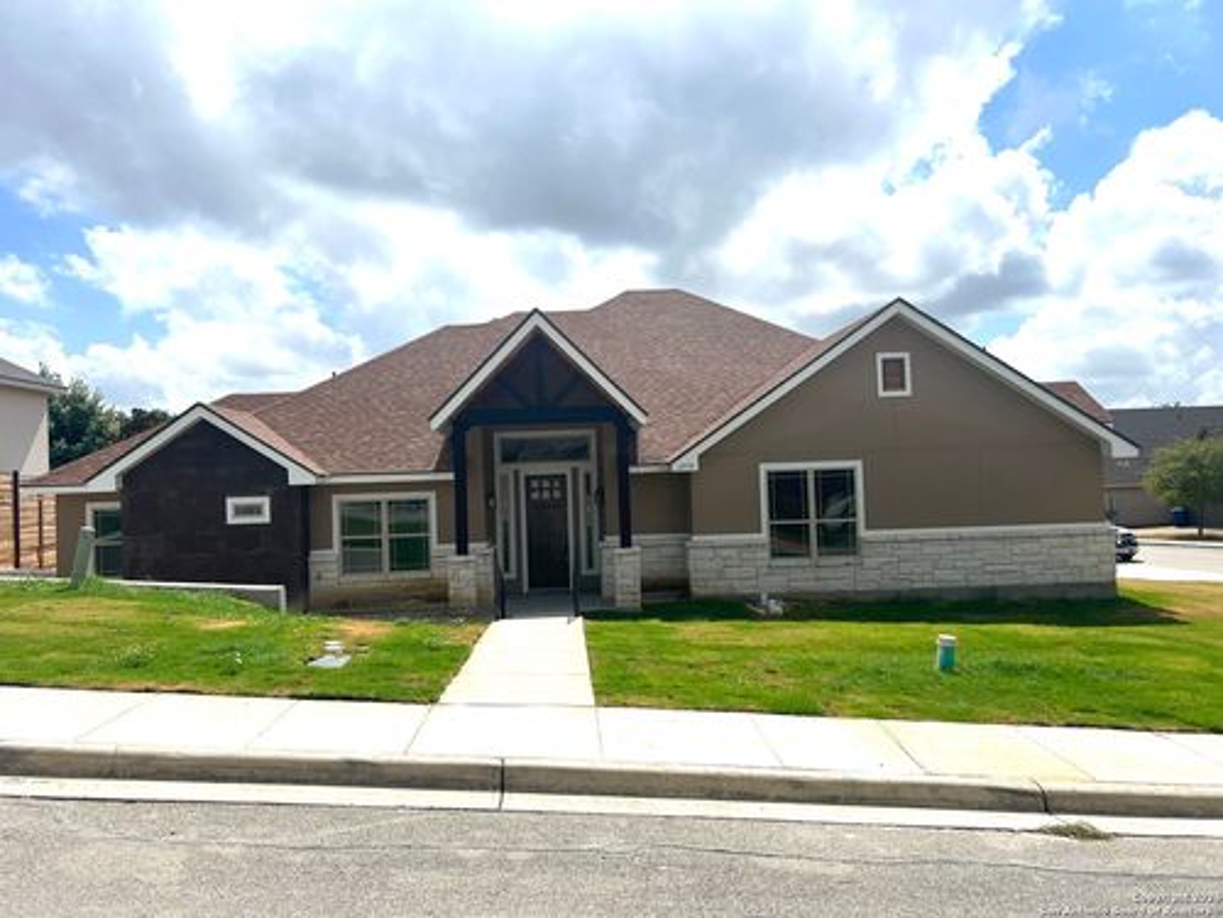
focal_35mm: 26
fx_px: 919
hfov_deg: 67.3
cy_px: 459
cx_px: 612
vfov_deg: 53.1
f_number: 1.5
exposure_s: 1/10309
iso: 50
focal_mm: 5.7
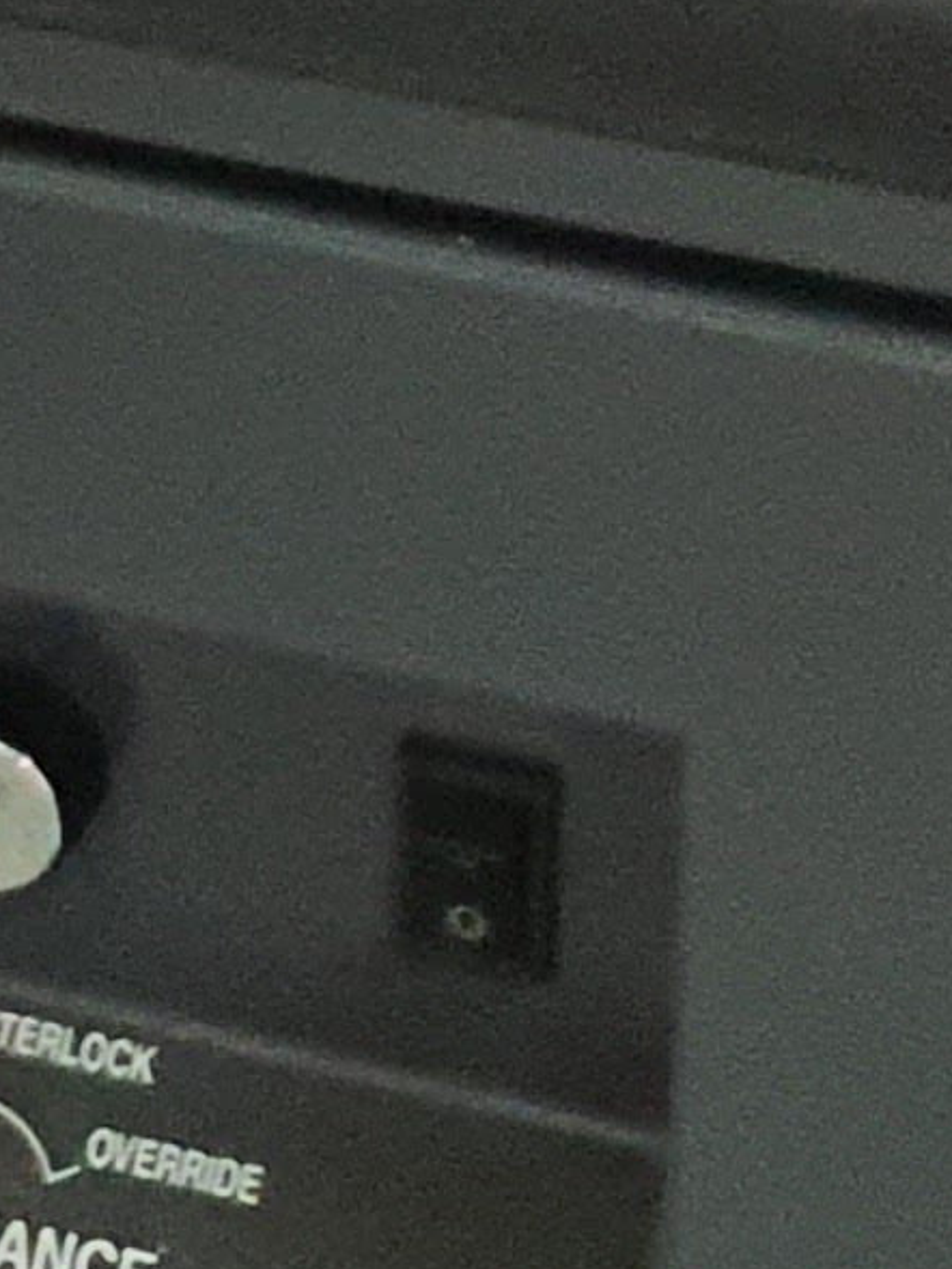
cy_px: -2596
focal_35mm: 178
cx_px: 478
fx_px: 6525
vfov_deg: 8.9
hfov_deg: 8.3
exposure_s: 1/50
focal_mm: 4.3
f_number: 1.5
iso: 320
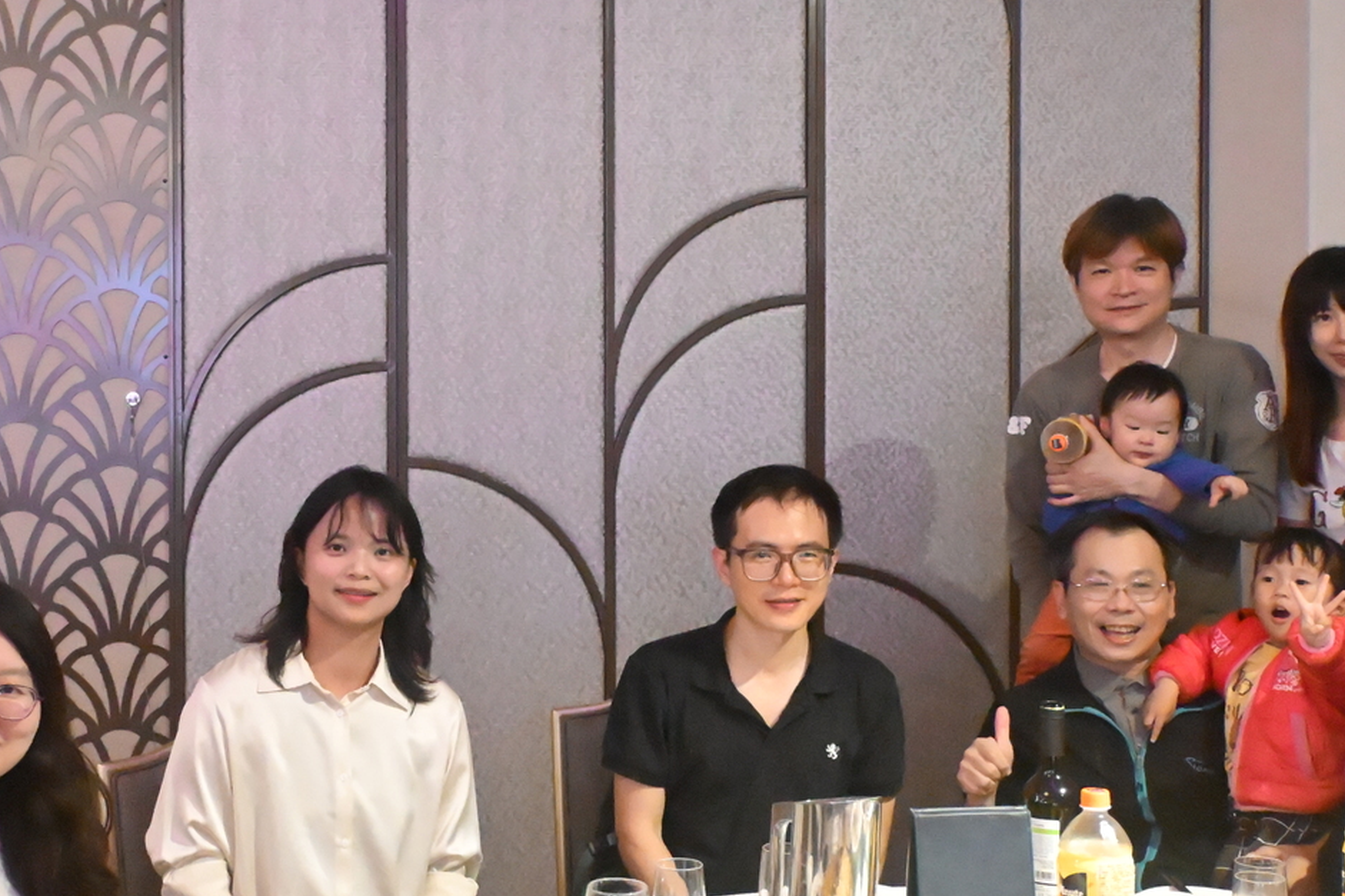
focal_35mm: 52
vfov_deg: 26.0
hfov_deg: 38.0
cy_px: 413
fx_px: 1943
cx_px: 522
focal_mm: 17
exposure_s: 1/200
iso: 16000
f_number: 4.2
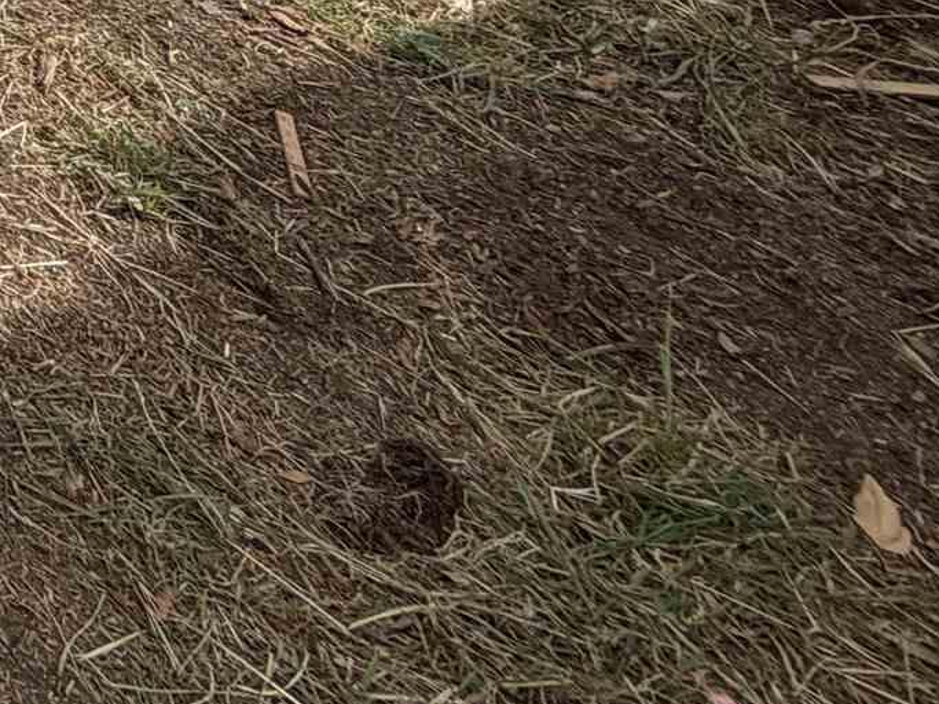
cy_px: -837
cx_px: -1166
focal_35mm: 63
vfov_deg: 15.9
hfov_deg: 16.6
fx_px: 1709
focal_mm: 2.22
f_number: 2.2
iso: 20
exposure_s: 1/1167
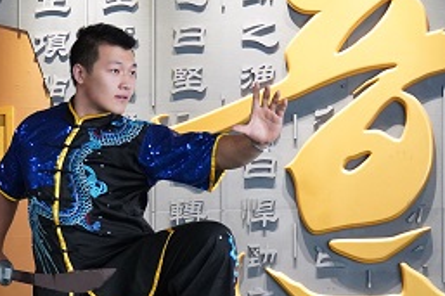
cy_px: 296
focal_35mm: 112
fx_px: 1384
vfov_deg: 12.1
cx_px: 111
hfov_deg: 18.2
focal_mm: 30
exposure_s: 1/50
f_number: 5
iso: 2000
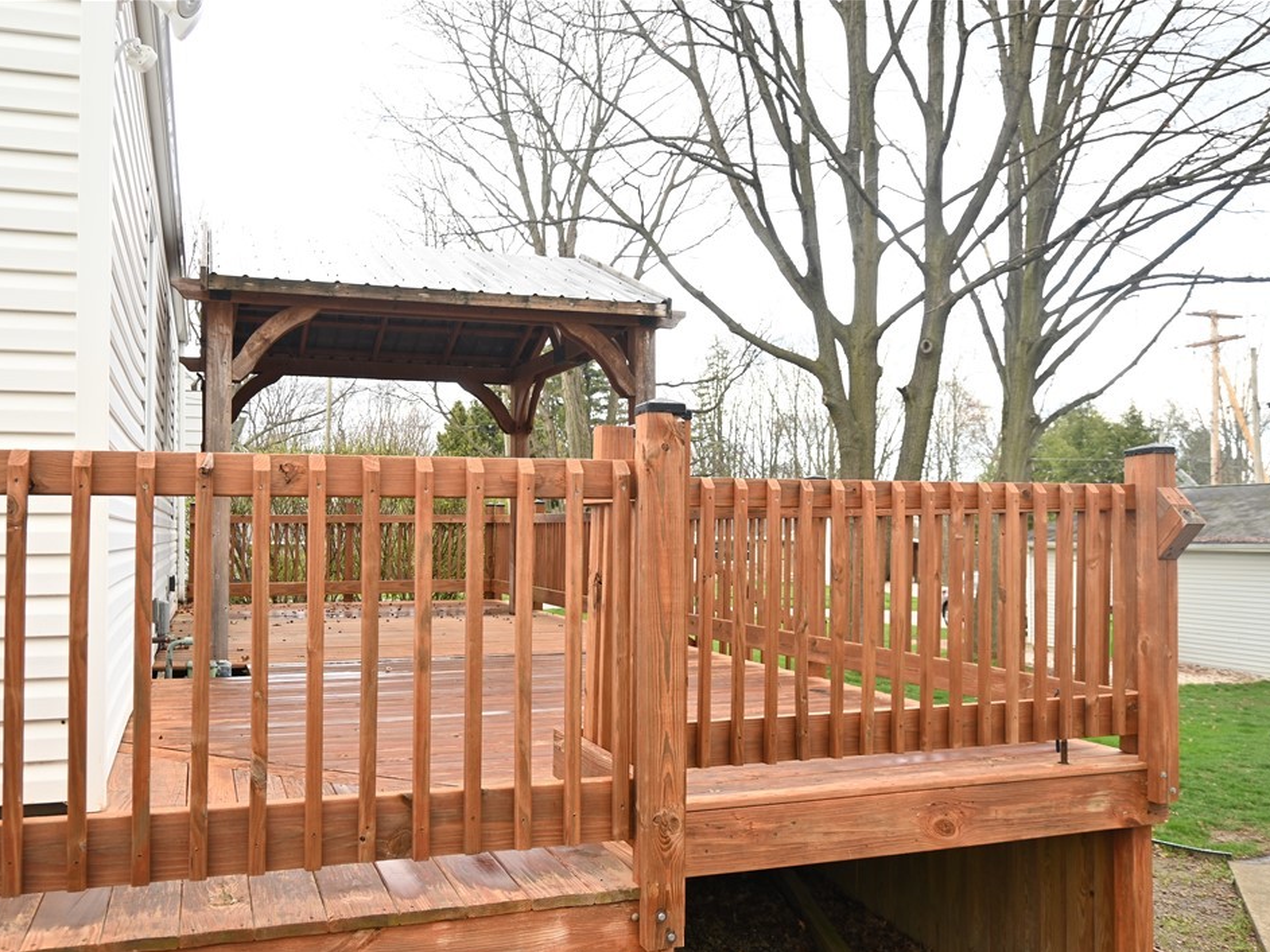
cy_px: 486
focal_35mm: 32
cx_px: 574
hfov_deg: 57.4
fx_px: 1157
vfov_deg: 44.7
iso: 100
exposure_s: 1/60
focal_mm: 19
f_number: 3.8
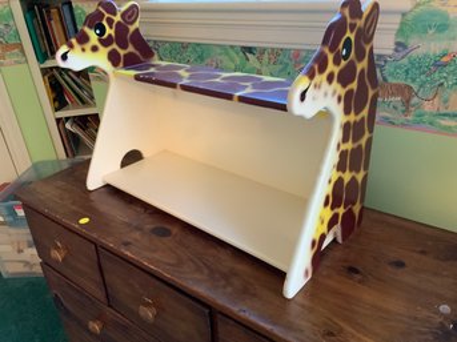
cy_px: 171
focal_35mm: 29
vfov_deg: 48.2
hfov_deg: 61.7
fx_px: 383
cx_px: 228
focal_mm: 3
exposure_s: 1/40
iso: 200
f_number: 1.8
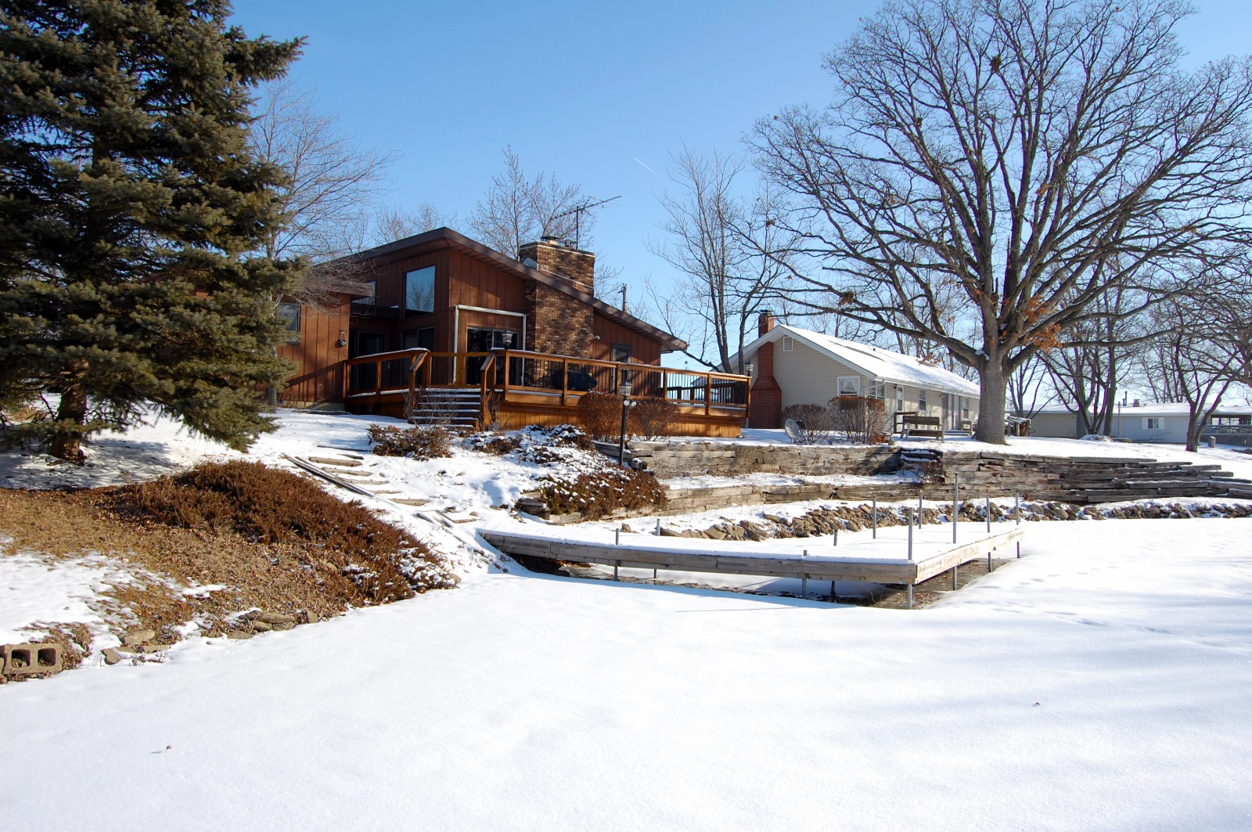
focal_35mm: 27
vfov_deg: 47.8
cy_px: 416
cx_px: 626
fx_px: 938
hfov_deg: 67.4
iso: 200
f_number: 8
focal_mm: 18
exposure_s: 1/500
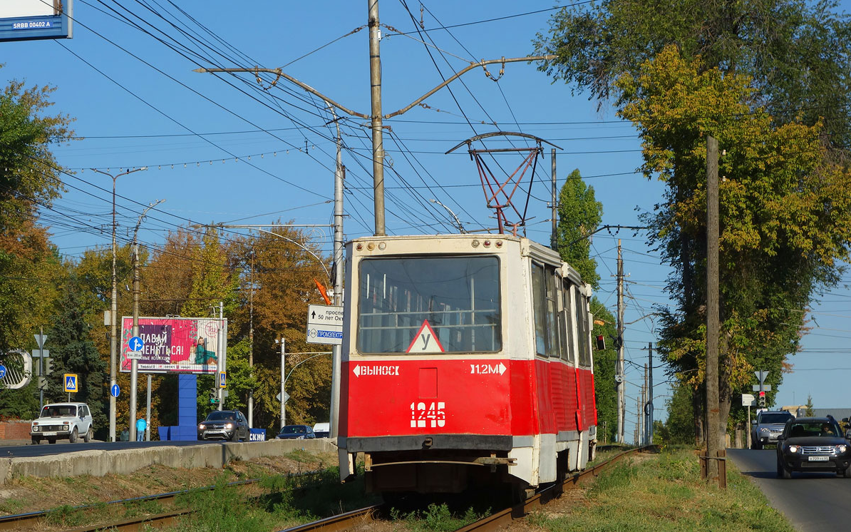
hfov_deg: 24.9
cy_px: 267
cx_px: 426
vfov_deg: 15.7
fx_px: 1925
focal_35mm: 83
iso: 125
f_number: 7.1
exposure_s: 1/500
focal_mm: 30.14
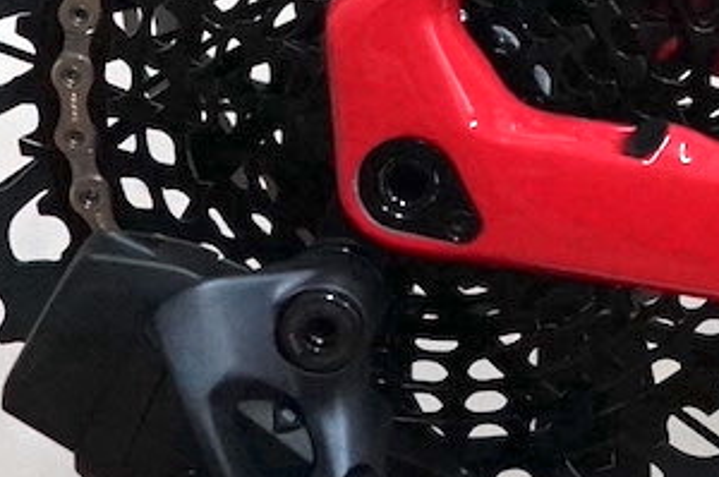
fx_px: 5164
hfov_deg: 7.7
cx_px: 1345
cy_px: -333
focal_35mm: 259
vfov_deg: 5.2
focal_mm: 37
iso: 2500
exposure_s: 1/160
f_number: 4
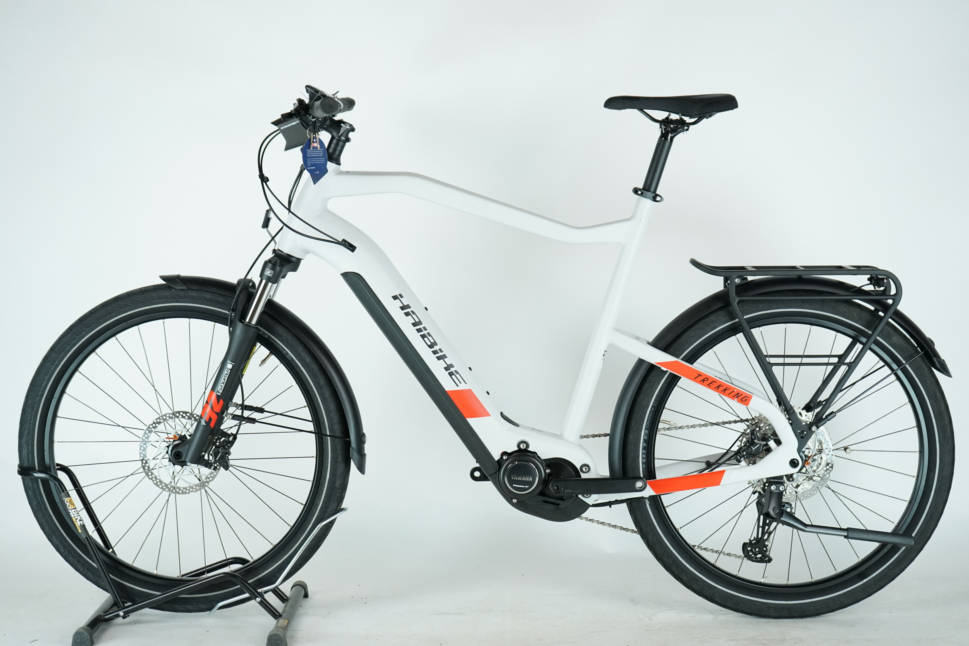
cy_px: 323
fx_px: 1642
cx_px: 484
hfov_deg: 32.9
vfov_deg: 22.3
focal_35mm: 61
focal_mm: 61
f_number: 5.6
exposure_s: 1/200
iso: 2000
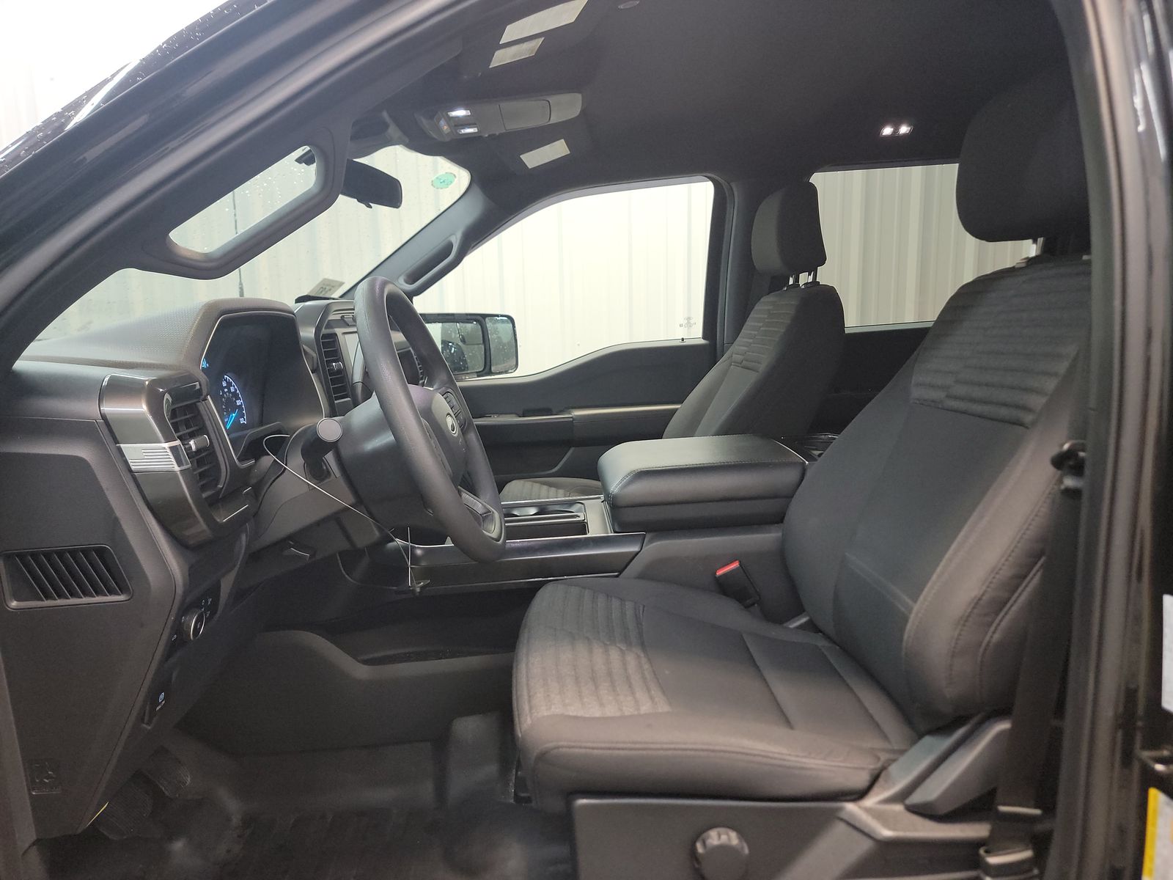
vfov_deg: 56.8
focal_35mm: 24
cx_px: 586
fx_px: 813
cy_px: 440
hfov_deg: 71.6
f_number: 1.8
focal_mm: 6.7
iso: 631
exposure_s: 1/59
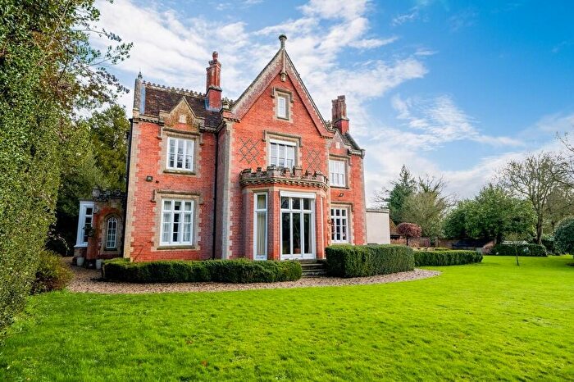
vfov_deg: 64.5
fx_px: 303
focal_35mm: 19
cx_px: 287
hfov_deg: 86.9
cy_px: 191
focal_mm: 12.5
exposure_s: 1/800
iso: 160
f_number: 8
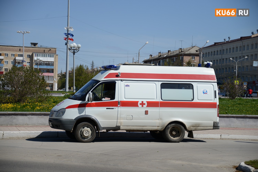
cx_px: 129
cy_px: 86
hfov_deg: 19.5
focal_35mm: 105
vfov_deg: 13.0
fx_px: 753
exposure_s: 1/2000
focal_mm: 105
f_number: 5.3
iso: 200
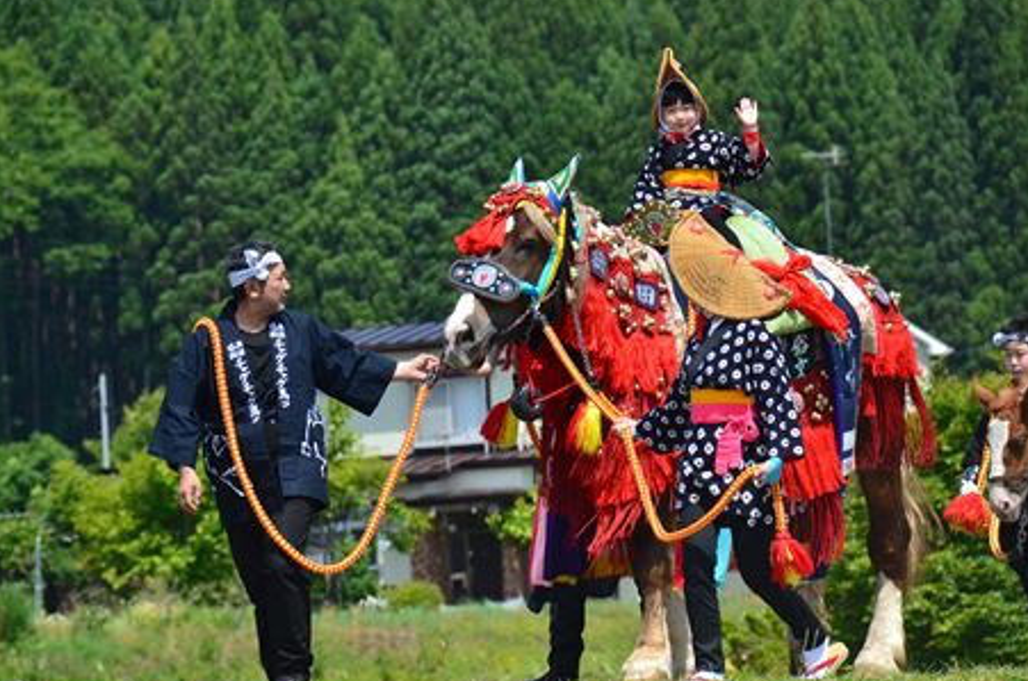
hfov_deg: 6.5
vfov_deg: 4.3
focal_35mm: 316
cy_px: 363
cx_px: 511
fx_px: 9007
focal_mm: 190
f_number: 6.3
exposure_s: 1/2500
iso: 1000
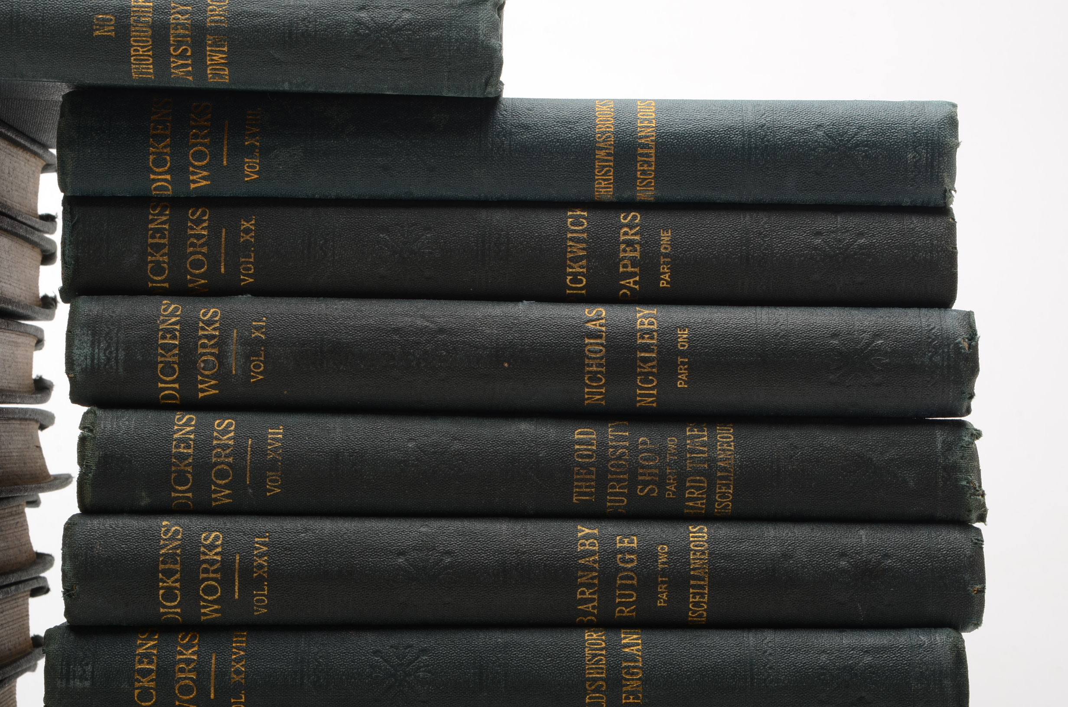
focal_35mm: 82
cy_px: 354
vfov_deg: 16.5
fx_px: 2442
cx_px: 534
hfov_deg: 24.7
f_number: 20
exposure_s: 1/200
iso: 100
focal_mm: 55
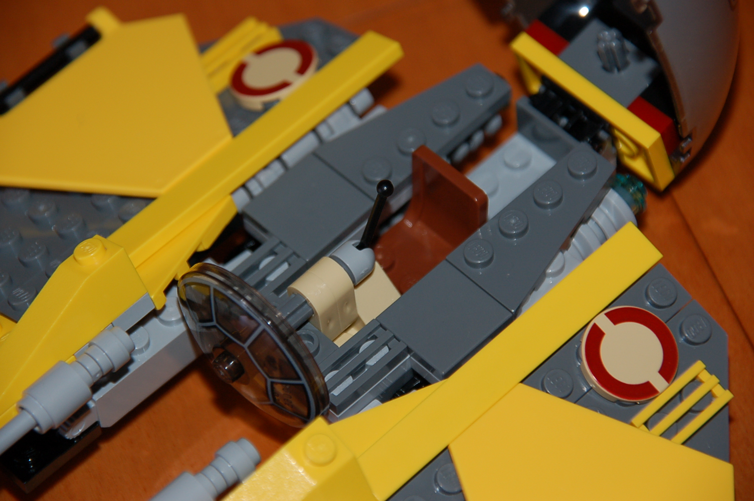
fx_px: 6278
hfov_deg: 6.9
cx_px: 377
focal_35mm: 300
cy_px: 250
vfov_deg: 4.6
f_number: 6.3
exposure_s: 1/60
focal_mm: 200
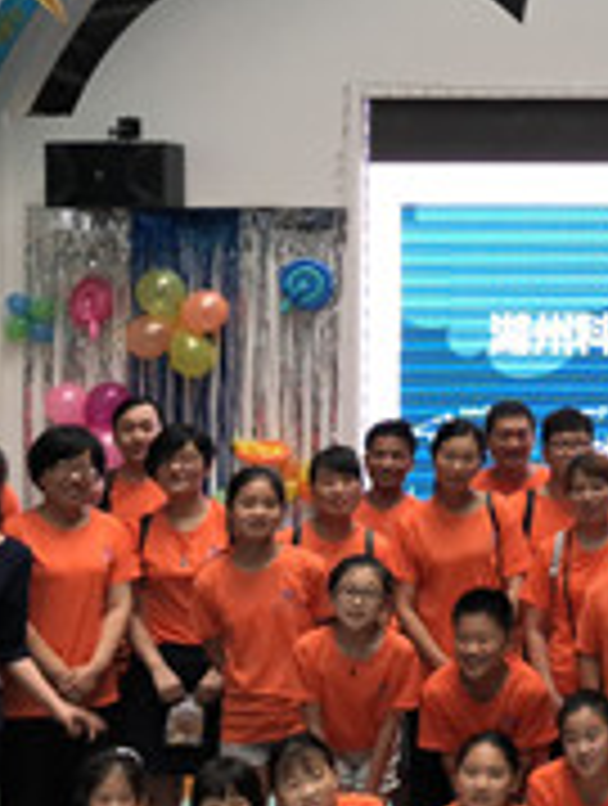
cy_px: 259
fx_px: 1820
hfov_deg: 17.6
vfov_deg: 24.8
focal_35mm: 78
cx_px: 820
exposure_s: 1/90
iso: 125
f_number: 1.8
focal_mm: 4
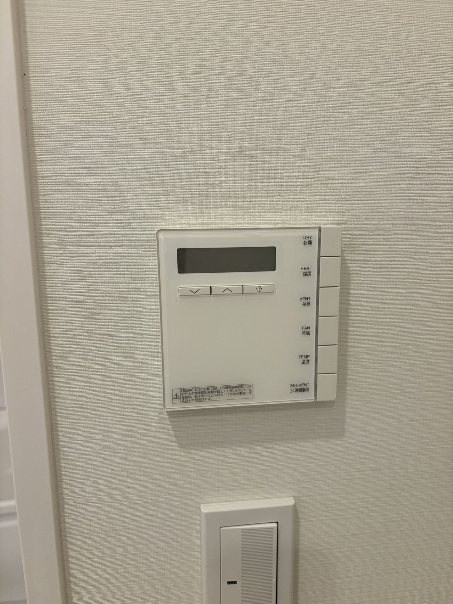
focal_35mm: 26
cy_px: 302
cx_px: 226
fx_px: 454
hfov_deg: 53.1
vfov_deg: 67.3
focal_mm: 5.96
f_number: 1.6
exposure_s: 1/100
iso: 125
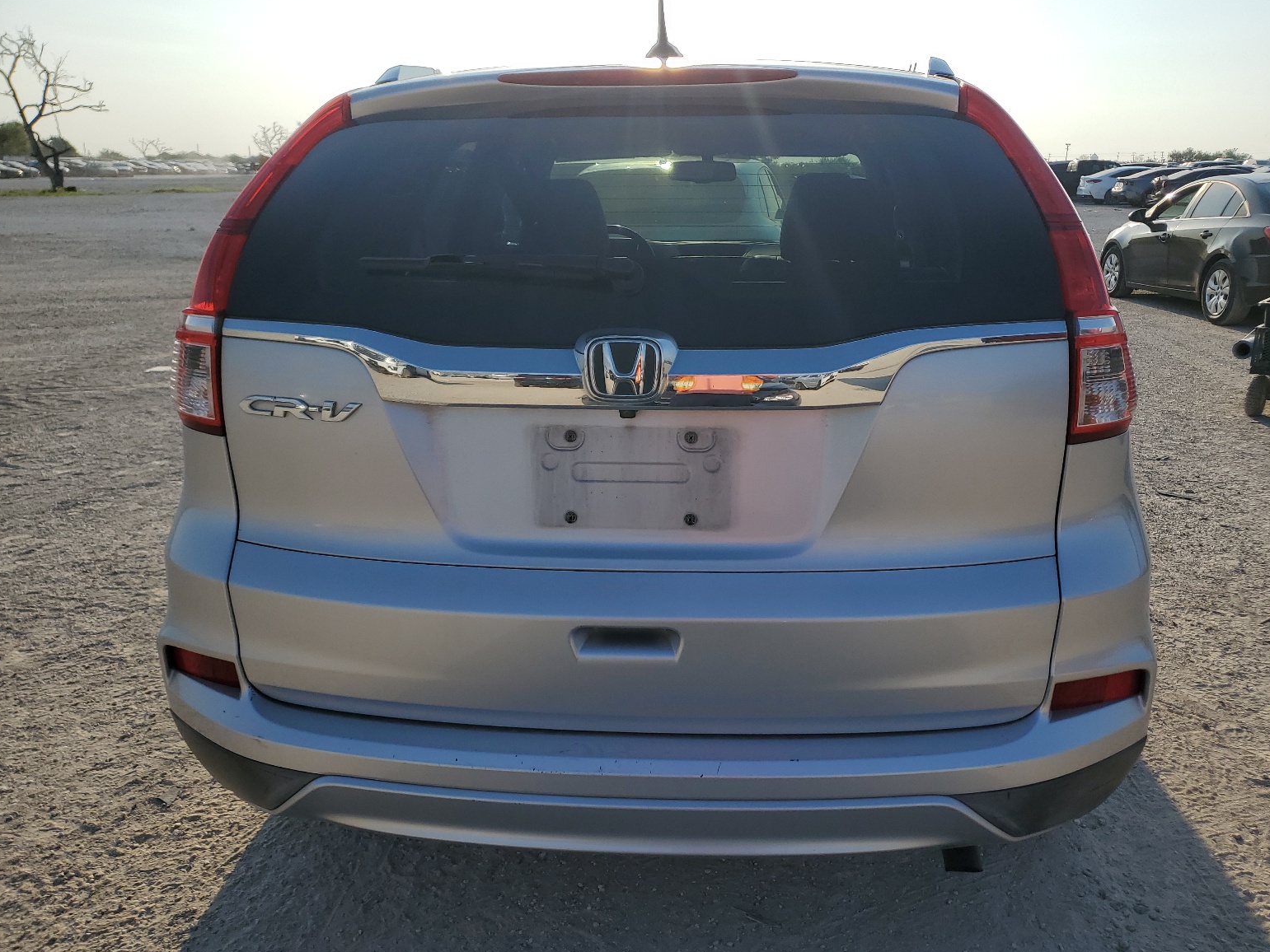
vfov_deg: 51.4
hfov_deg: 65.3
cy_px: 469
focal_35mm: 27
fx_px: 991
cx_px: 649
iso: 50
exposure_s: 1/5000
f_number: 1.5
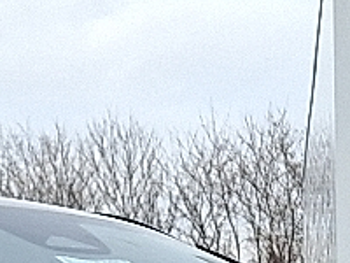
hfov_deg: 9.9
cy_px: 714
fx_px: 2022
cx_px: 161
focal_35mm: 200
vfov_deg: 6.9
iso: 25
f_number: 1.8
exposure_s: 1/714
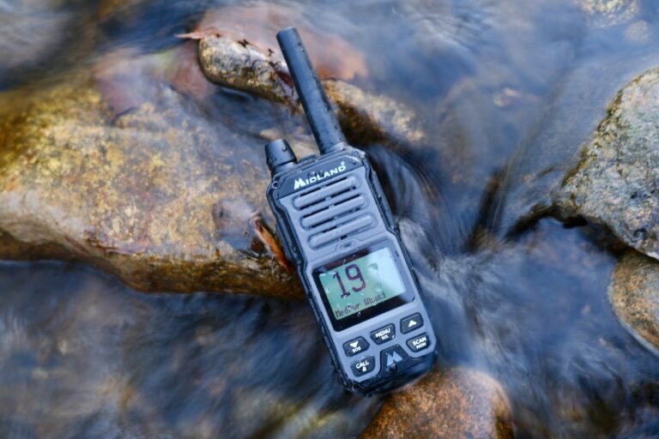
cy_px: 220
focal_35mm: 38
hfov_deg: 50.7
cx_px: 330
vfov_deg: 35.1
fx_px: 696
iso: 400
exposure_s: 1/7
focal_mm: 25.6
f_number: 4.4
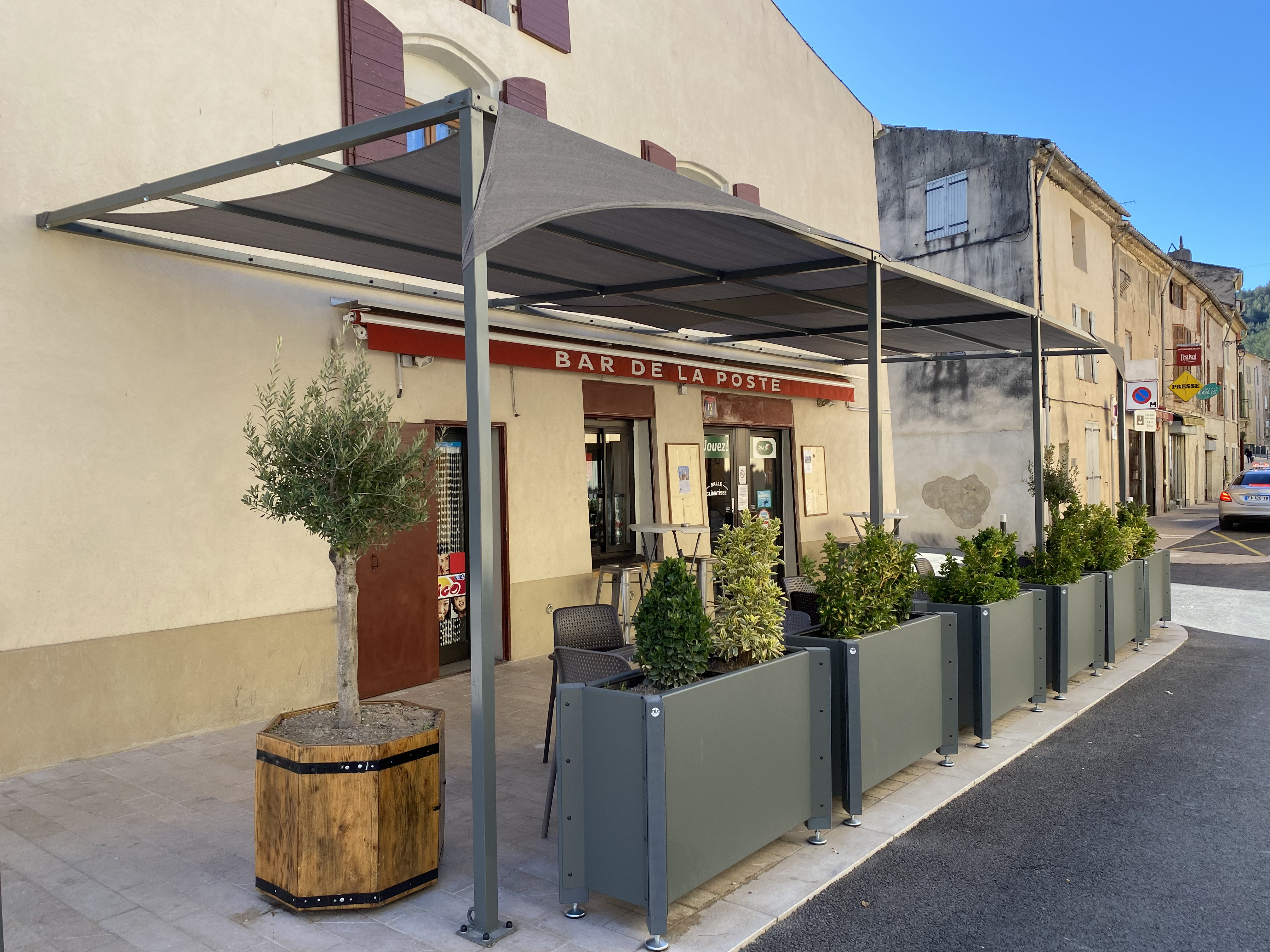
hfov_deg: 67.3
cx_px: 635
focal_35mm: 26
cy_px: 476
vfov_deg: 53.1
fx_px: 954
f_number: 1.8
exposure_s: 1/693
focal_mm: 4.25
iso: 32
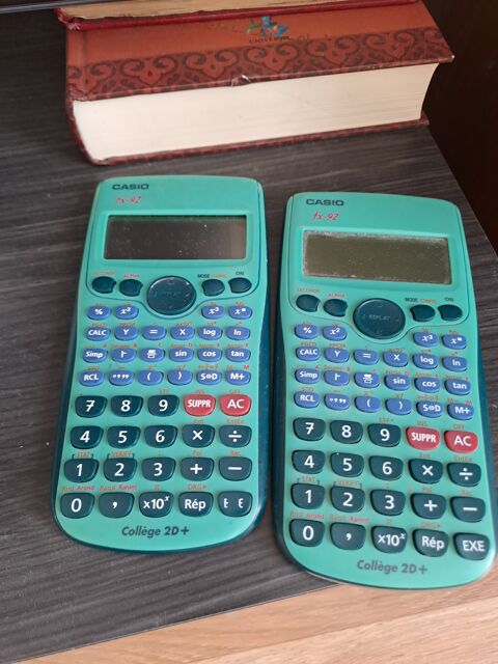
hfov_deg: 54.9
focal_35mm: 25
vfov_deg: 69.4
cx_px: 249
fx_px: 480
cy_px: 332
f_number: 1.8
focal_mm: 4.65
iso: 80
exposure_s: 1/50
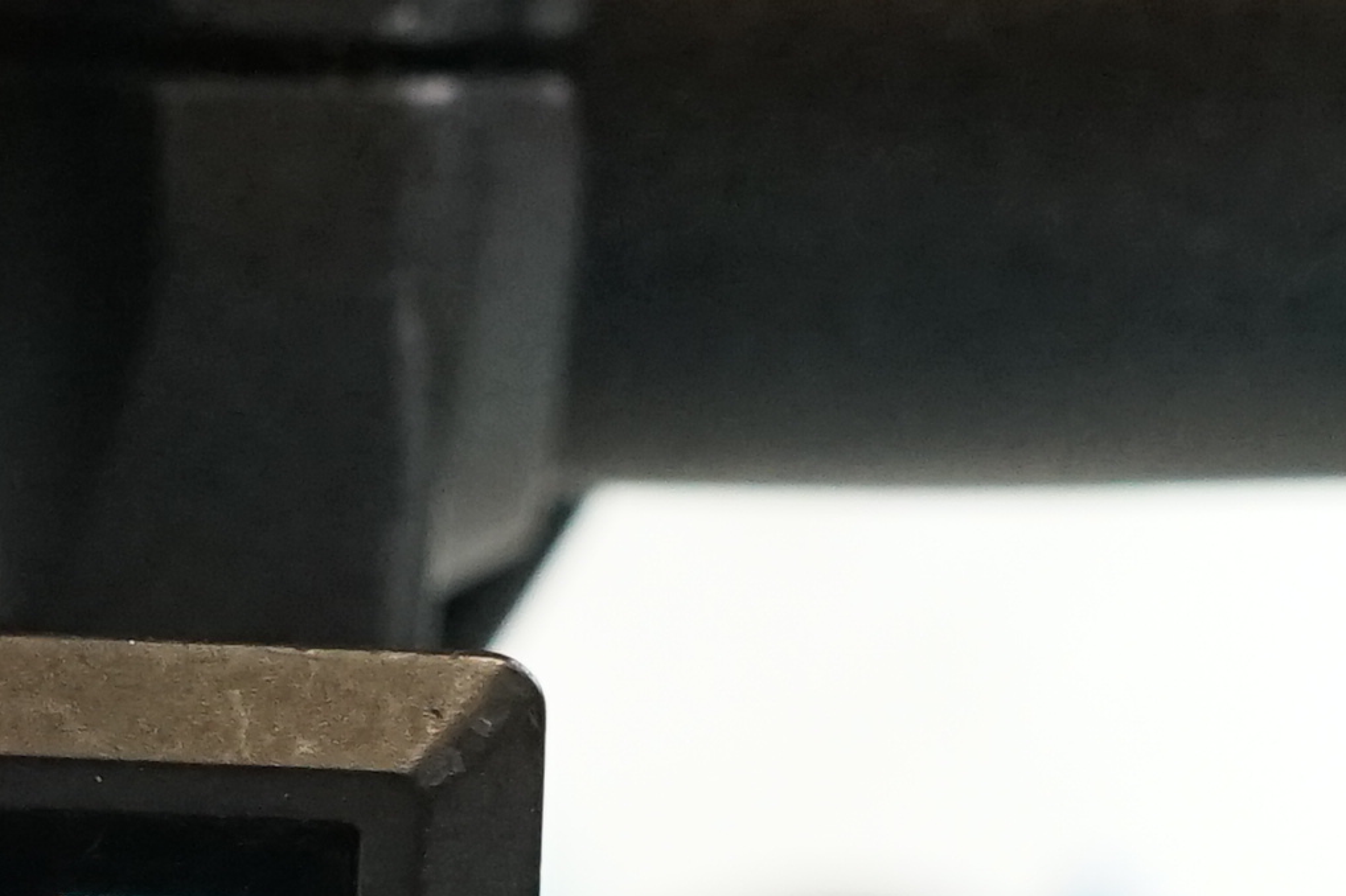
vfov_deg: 7.8
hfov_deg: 11.7
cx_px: -444
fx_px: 6391
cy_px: 1522
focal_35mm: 171
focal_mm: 29
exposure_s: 1/200
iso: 2500
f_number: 5.6
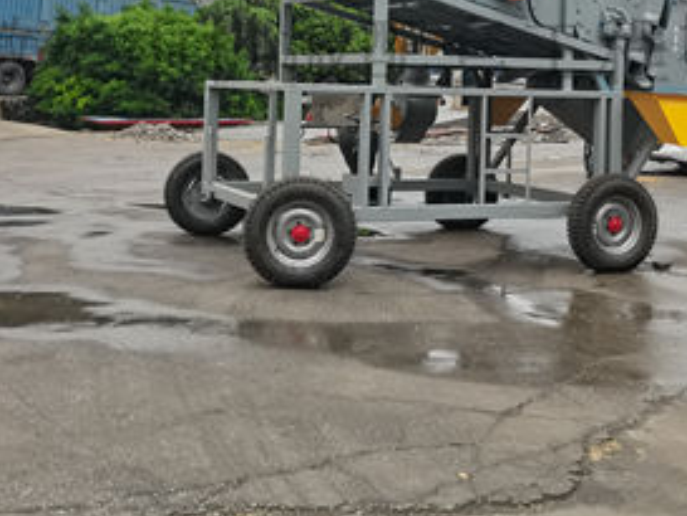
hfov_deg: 31.5
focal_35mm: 61
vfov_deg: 23.5
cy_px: 60
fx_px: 1211
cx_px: 435
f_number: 1.8
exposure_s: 1/162
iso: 50
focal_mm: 5.58
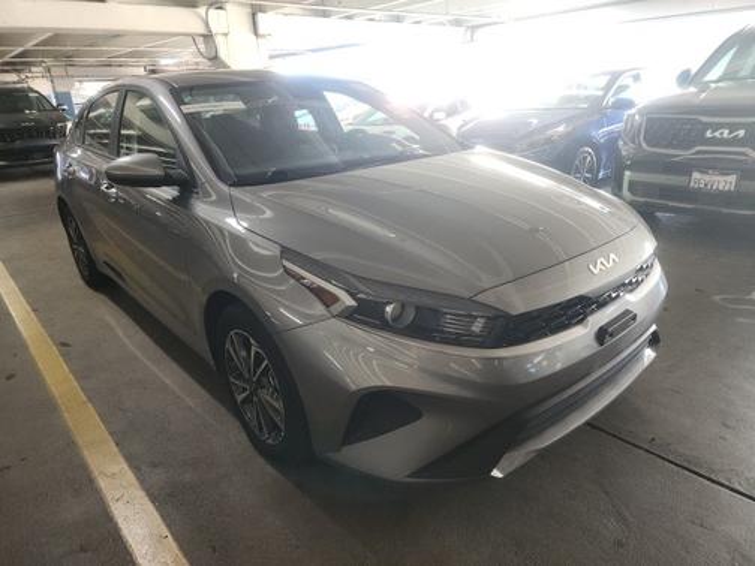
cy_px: 283
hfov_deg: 73.9
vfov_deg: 58.9
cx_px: 378
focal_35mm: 23
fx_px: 502
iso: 920
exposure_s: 1/60
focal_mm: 6.4
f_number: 1.8
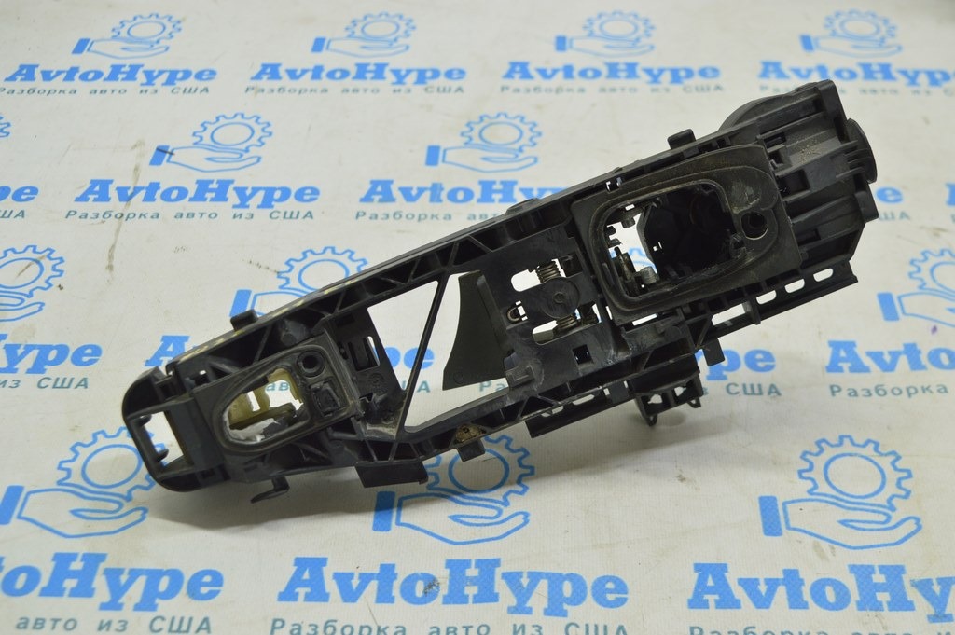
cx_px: 478
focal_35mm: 48
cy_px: 318
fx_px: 1272
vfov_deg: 28.0
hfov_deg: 41.1
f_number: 5.6
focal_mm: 32
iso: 400
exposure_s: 1/20
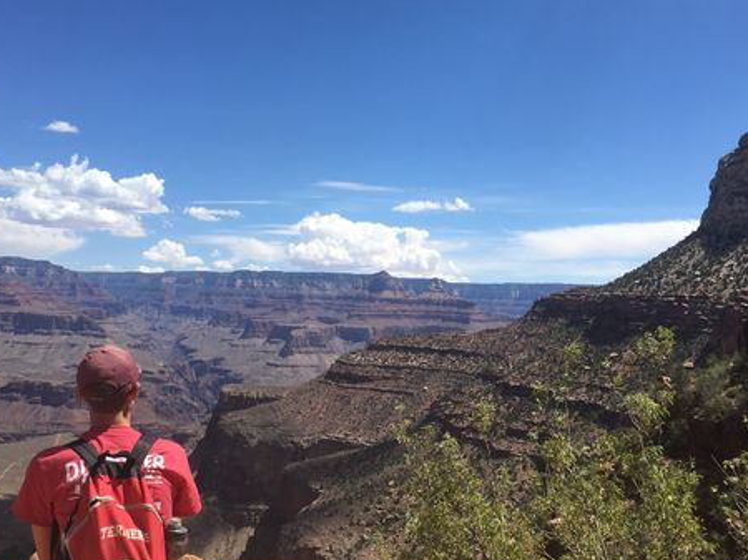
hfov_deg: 45.8
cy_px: 338
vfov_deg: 35.0
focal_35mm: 41
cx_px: 347
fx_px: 885
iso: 25
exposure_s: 1/1789
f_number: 2.2
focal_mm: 4.15
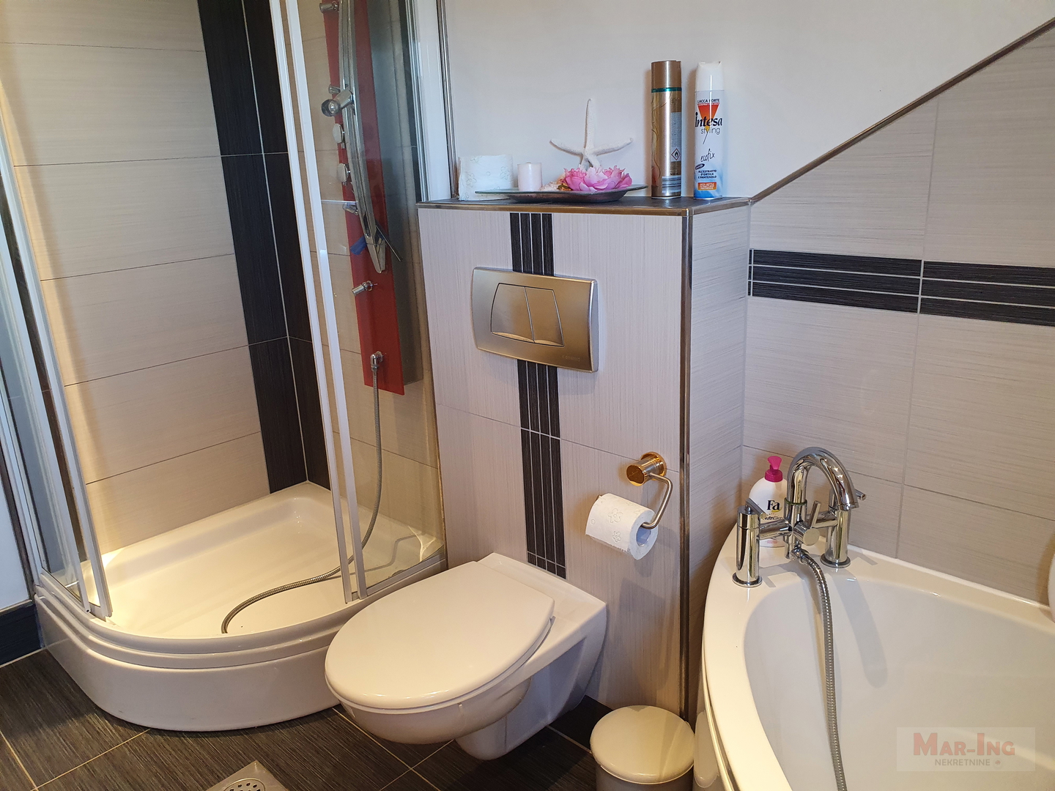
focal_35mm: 26
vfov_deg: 53.1
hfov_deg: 67.3
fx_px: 792
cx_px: 528
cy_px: 396
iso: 250
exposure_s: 1/50
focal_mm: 4.32
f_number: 2.4
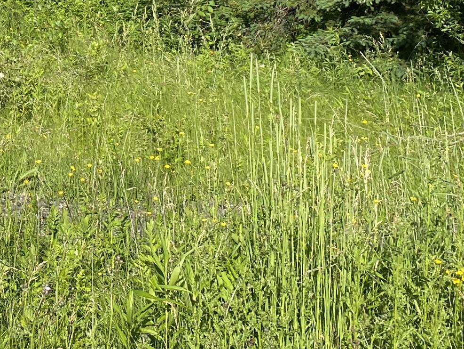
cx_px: -122
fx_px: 1059
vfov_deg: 17.0
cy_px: -166
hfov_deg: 22.4
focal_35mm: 79
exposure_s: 1/2066
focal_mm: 4.25
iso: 32
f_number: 1.8
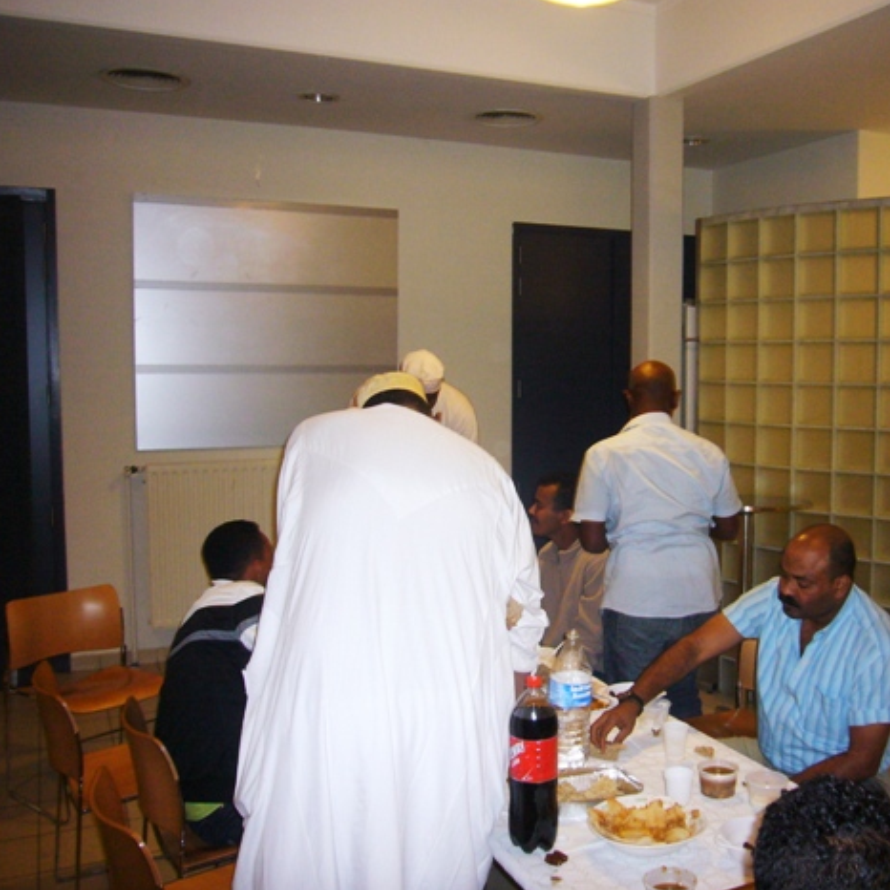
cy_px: 455
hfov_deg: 48.0
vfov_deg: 48.4
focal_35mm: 34
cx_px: 552
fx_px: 989
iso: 200
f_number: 2.8
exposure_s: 1/30
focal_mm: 4.6
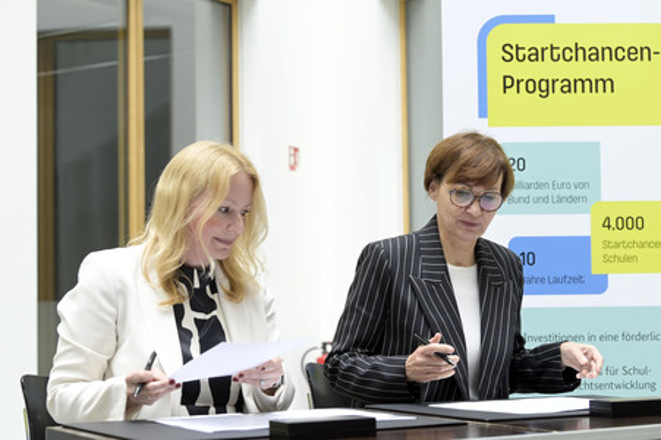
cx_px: 330
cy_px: 220
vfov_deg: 19.4
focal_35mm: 70
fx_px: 1284
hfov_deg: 28.9
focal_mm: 70
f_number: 5
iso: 4000
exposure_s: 1/500
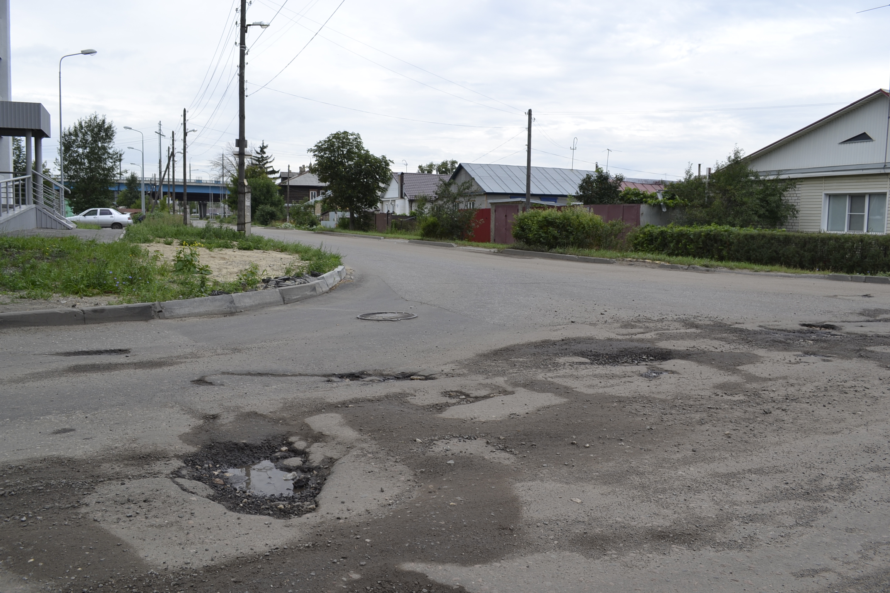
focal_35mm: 27
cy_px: 296
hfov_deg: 67.4
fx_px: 667
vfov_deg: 47.9
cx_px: 445
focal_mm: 18
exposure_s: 1/200
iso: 100
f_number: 7.1
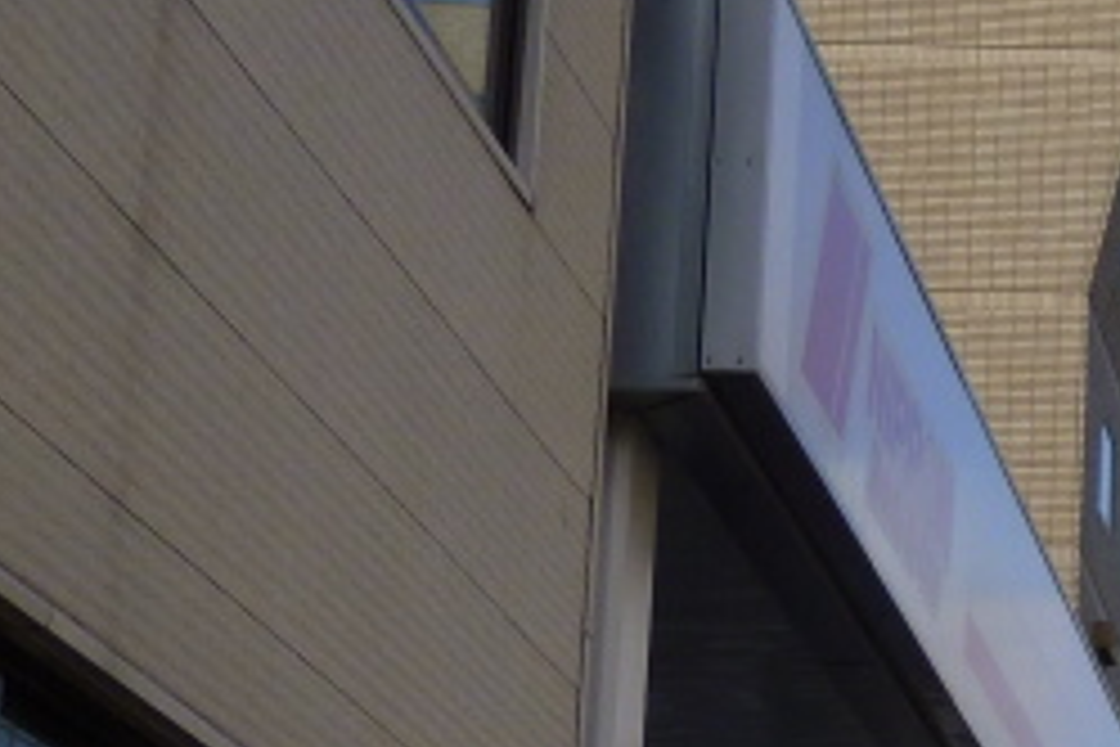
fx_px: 3857
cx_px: 2267
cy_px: 693
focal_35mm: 124
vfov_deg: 11.0
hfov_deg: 13.9
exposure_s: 1/640
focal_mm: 5.2
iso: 100
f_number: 3.3
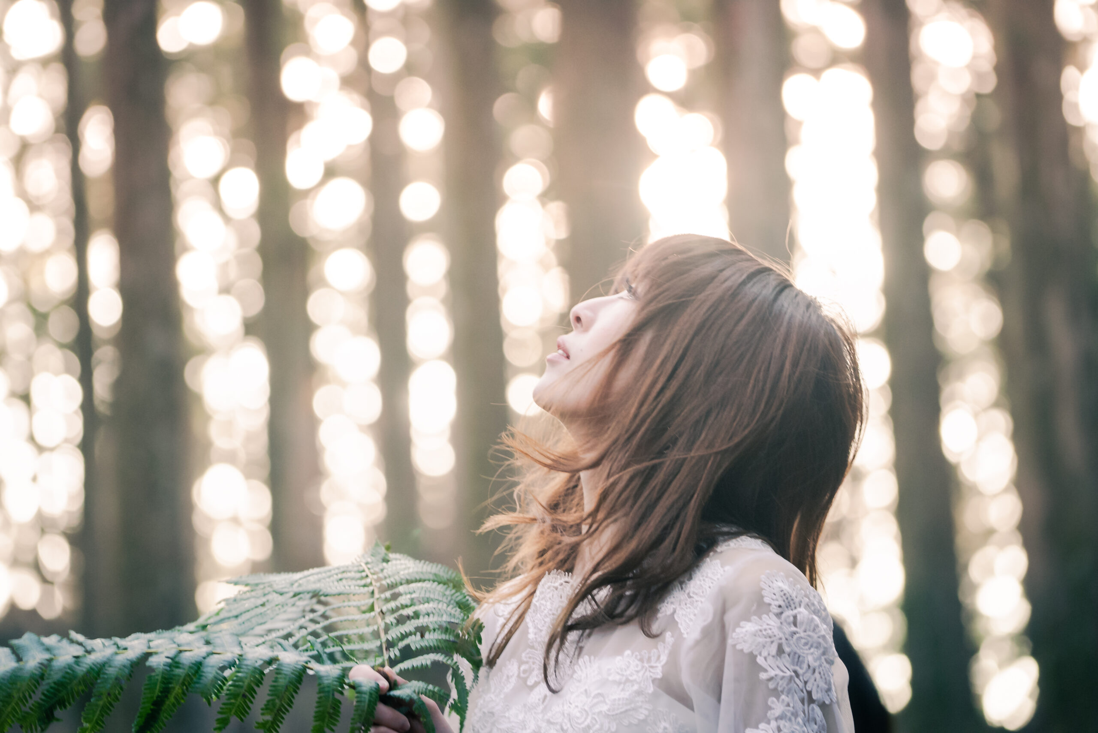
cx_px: 549
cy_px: 366
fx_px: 4089
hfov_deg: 15.3
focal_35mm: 134
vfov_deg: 10.2
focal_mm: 134
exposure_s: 1/125
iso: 1250
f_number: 4
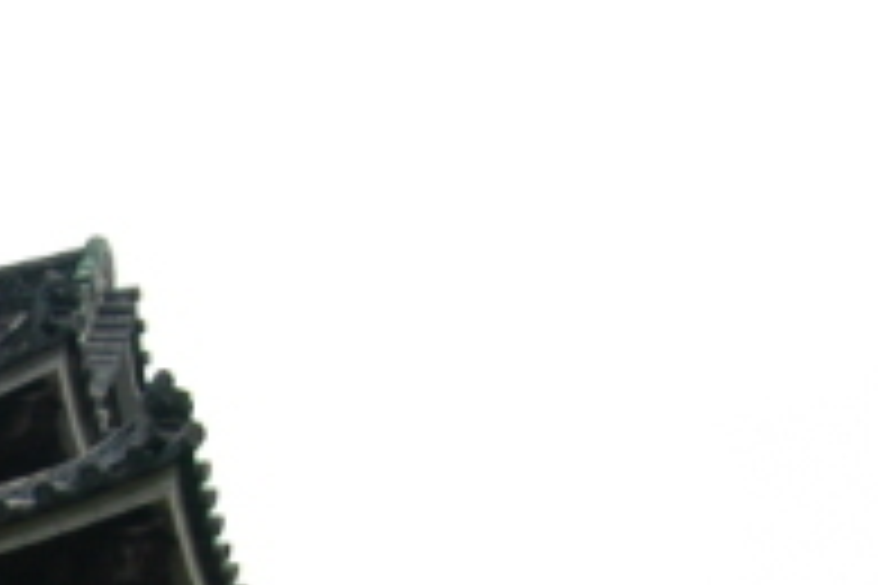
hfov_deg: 10.2
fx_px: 4609
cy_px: 884
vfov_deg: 7.1
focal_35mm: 189
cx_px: -806
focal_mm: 24
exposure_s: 1/160
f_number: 6.7
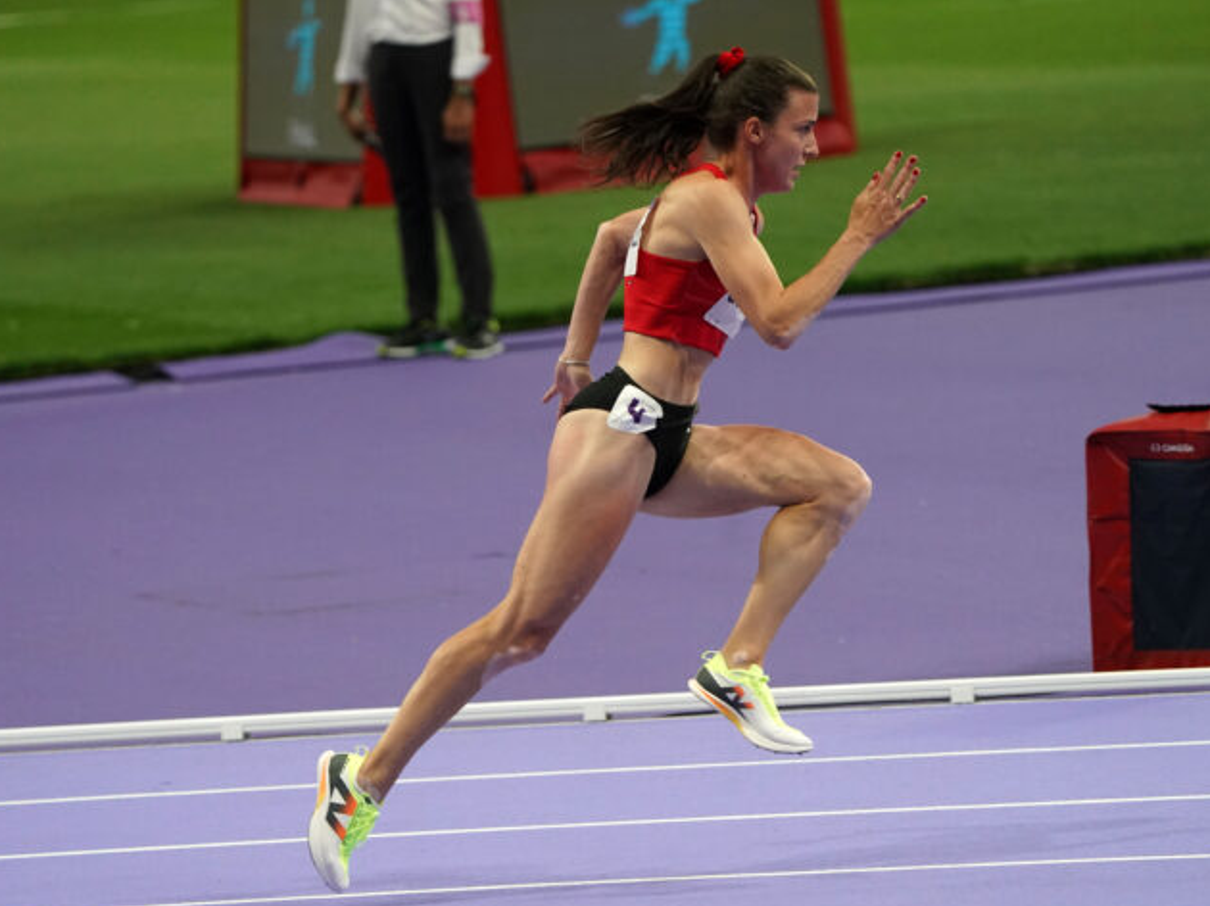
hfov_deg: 6.2
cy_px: 459
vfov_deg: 4.6
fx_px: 11181
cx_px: 620
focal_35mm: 320
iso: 4000
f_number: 5.6
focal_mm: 273
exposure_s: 1/1600
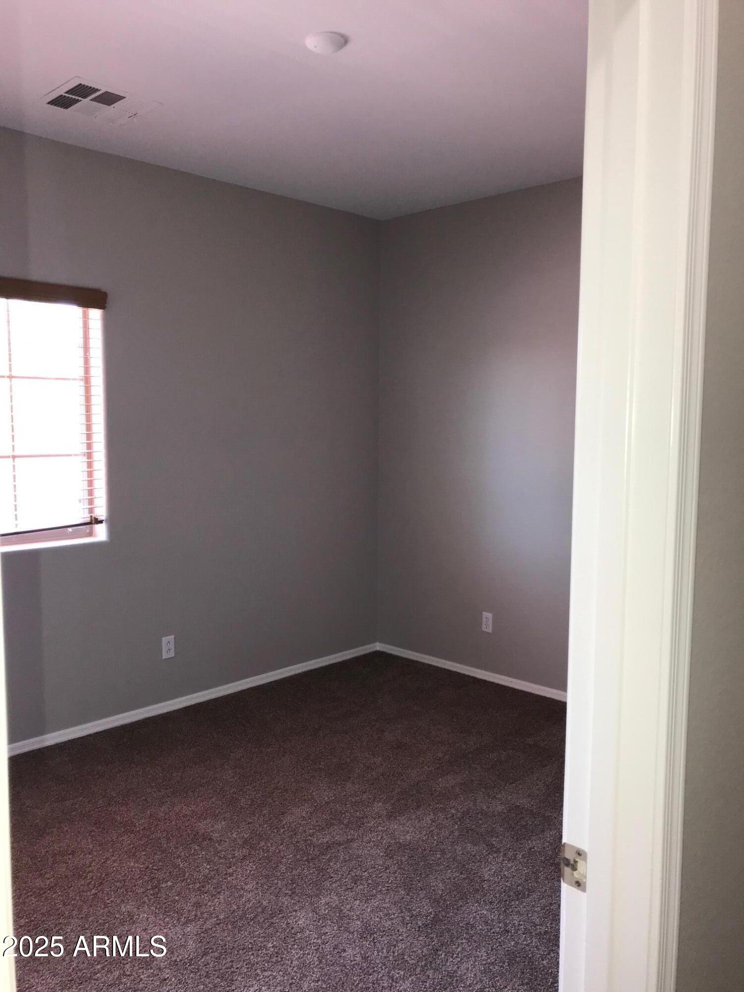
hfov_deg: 49.7
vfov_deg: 63.4
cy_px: 496
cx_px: 372
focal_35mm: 28
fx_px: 802
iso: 40
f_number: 1.8
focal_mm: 3.99
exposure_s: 1/30
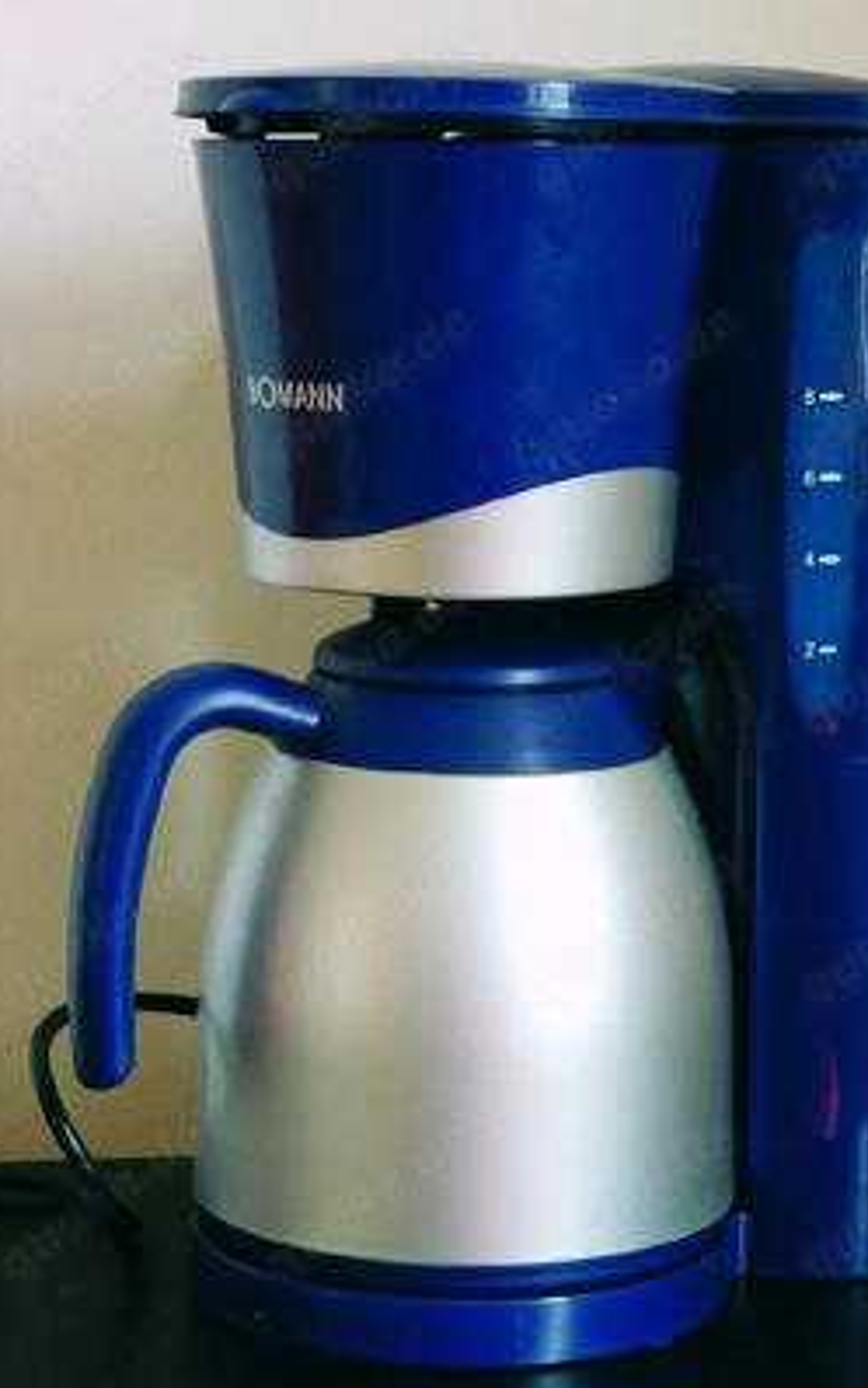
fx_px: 3669
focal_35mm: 97
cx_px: 443
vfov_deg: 21.4
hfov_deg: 13.5
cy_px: 694
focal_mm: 16.1
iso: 400
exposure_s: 1/13
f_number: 4.5
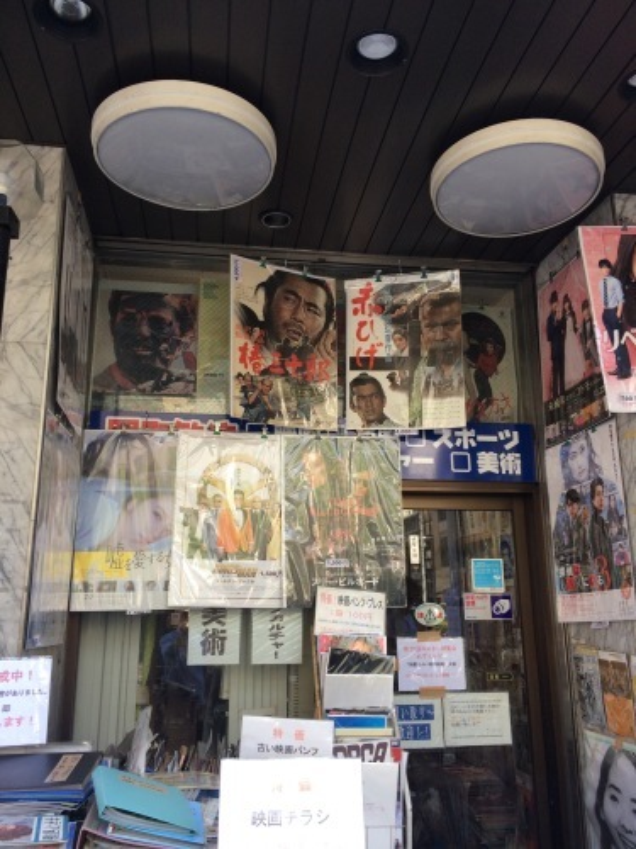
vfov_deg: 61.7
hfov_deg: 48.2
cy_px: 424
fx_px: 710
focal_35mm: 29
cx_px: 318
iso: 50
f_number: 2.2
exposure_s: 1/120
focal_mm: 4.15
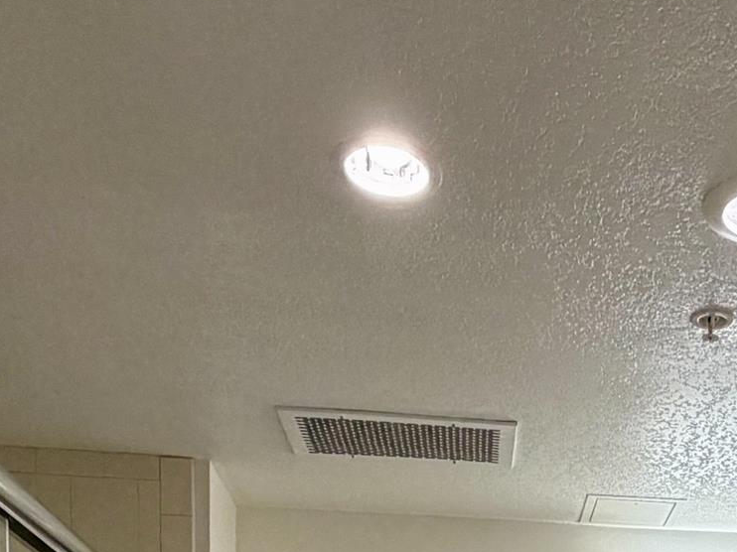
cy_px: 970
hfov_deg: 32.1
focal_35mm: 58
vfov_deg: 19.5
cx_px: 617
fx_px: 1234
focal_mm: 2.22
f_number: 2.2
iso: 250
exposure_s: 1/120
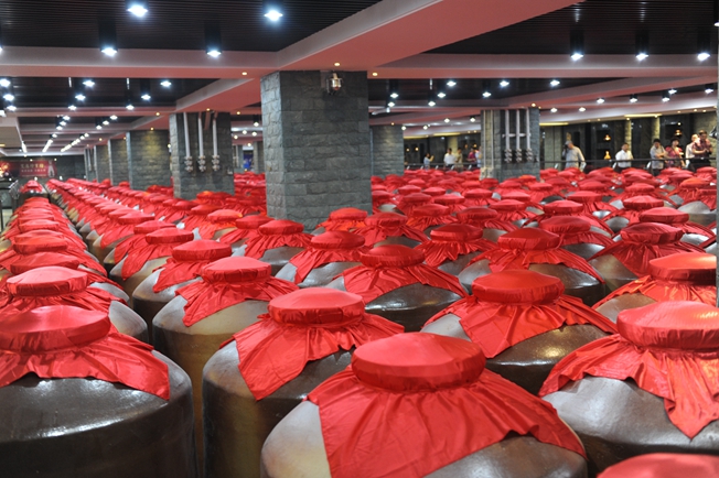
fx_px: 798
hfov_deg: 48.5
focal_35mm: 40
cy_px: 239
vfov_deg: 33.4
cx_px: 360
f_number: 3.2
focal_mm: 40
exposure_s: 1/40
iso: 1250
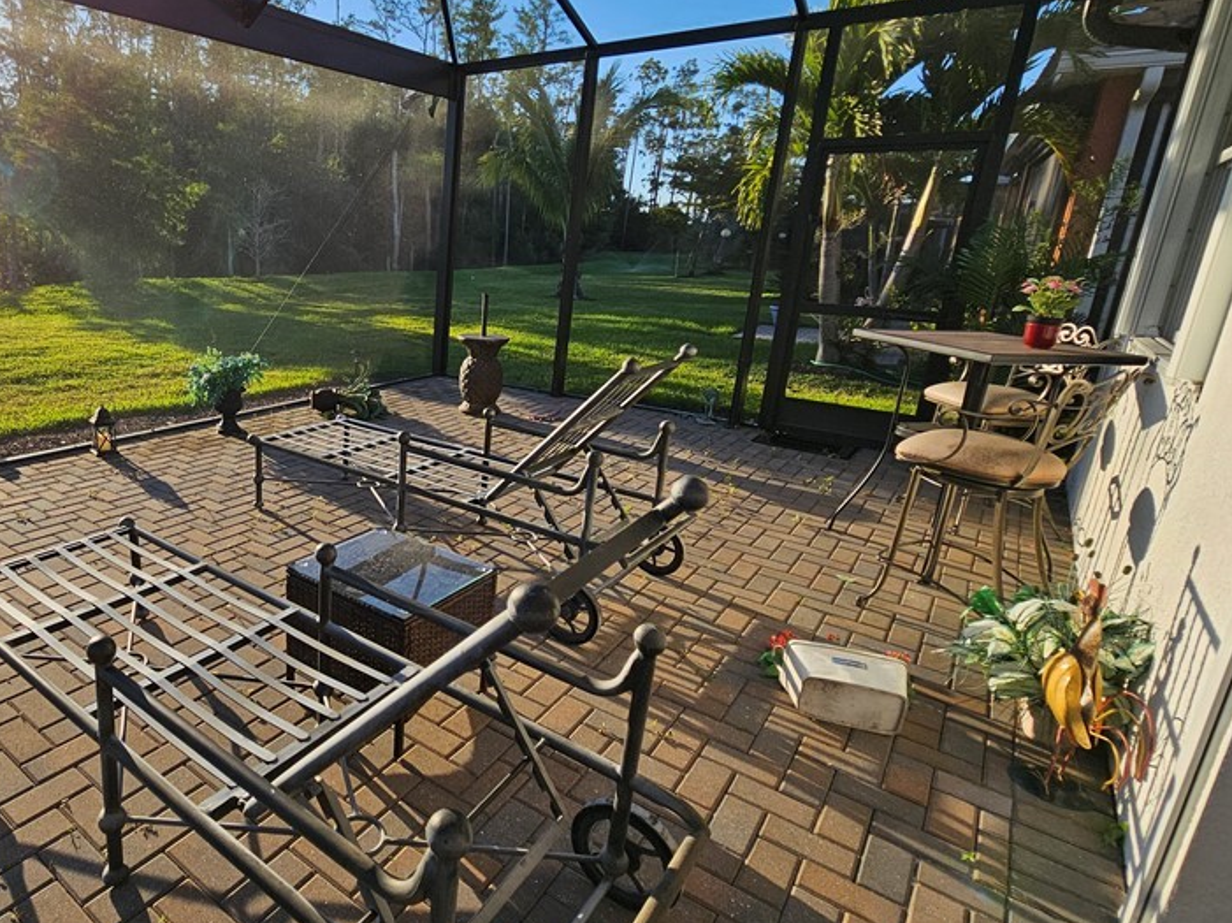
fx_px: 676
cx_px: 348
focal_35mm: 19
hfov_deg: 79.8
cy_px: 440
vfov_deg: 68.6
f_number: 2.2
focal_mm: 2.2
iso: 50
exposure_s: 1/1132
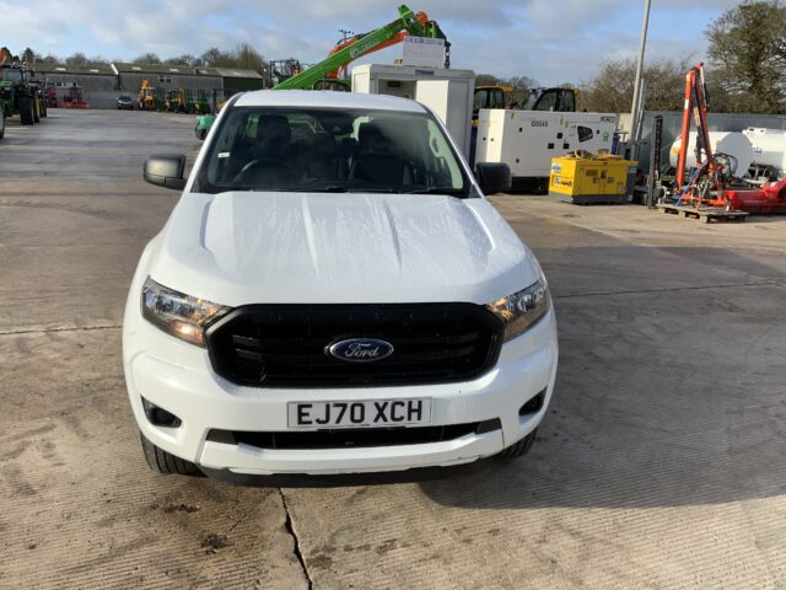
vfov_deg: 48.2
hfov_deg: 61.7
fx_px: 658
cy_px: 295
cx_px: 393
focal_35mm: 29
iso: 16
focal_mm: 3
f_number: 1.8
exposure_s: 1/1451
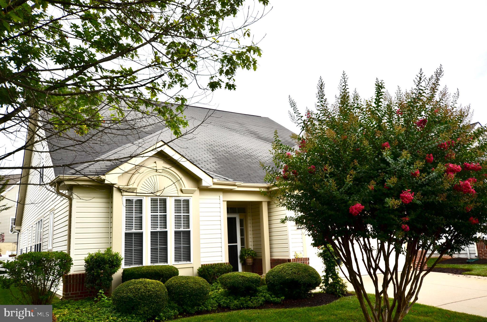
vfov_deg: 43.4
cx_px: 244
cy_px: 161
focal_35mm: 30
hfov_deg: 62.0
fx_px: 405
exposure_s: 1/250
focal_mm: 20
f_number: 7.1
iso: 100
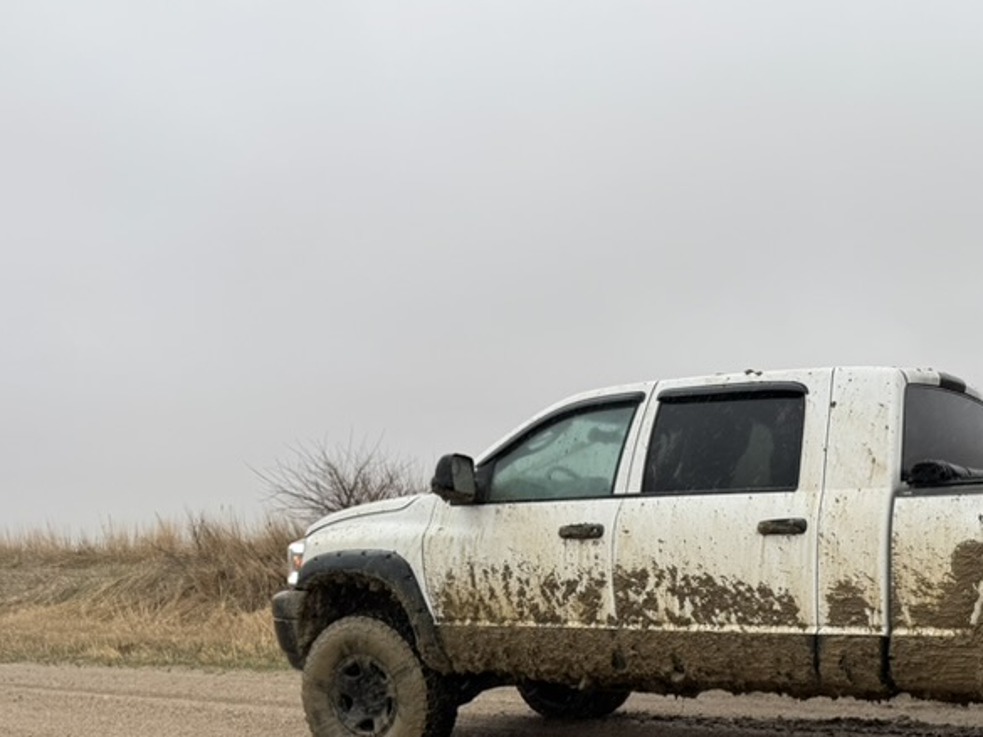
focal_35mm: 42
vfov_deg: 33.4
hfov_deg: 42.2
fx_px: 1193
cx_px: 827
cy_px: 589
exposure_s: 1/567
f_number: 1.78
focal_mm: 6.76
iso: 80
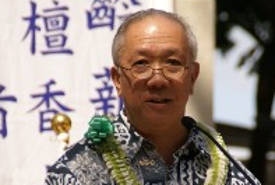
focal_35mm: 682
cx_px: 144
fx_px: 5217
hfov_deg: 3.0
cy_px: 196
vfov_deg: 2.0
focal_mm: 200
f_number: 7.1
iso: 100
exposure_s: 1/400
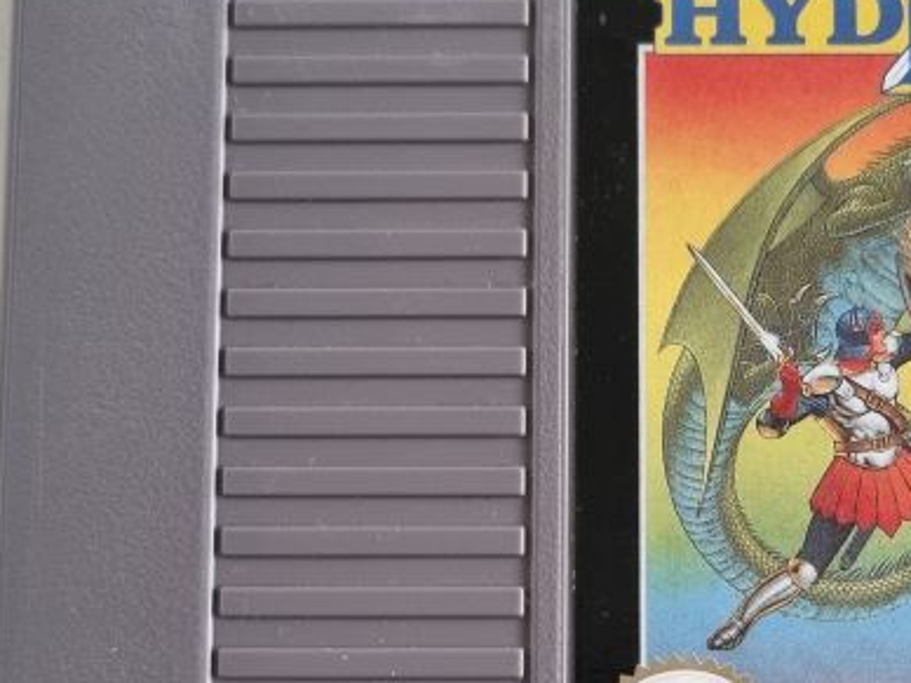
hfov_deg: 28.4
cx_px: 716
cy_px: 587
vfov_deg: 21.5
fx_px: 1763
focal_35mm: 67
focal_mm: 5.4
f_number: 1.8
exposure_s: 1/33
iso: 640
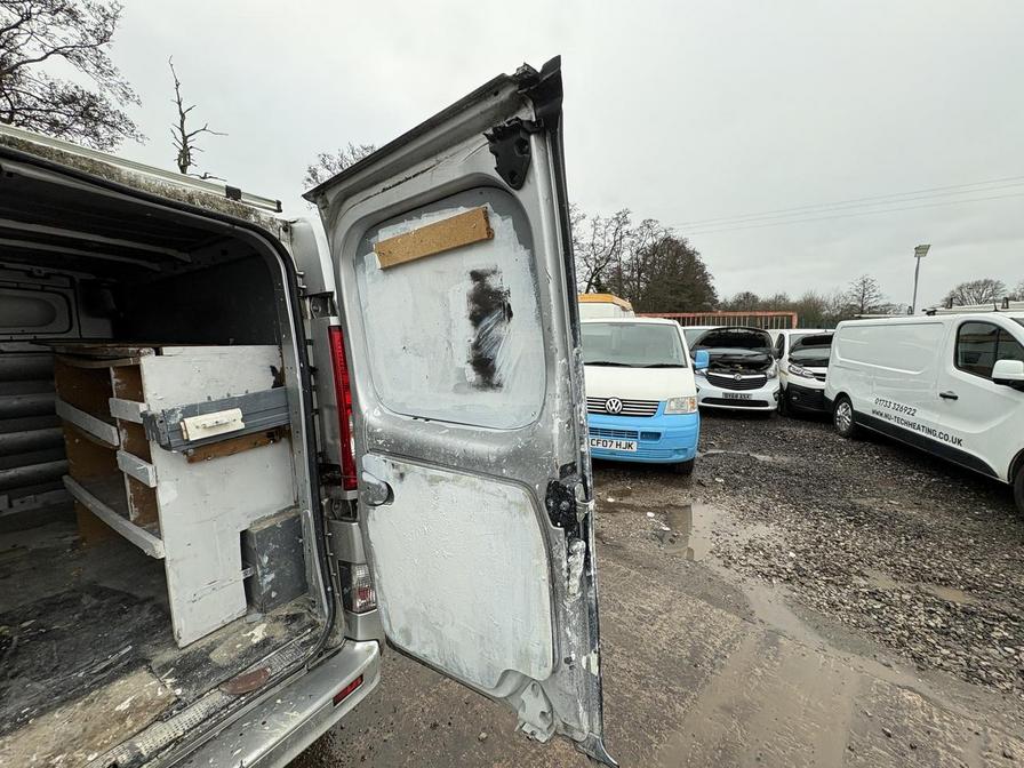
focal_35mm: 14
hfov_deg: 102.1
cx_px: 512
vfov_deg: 85.7
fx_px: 414
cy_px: 384
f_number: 2.2
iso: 40
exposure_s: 1/157
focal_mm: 2.22
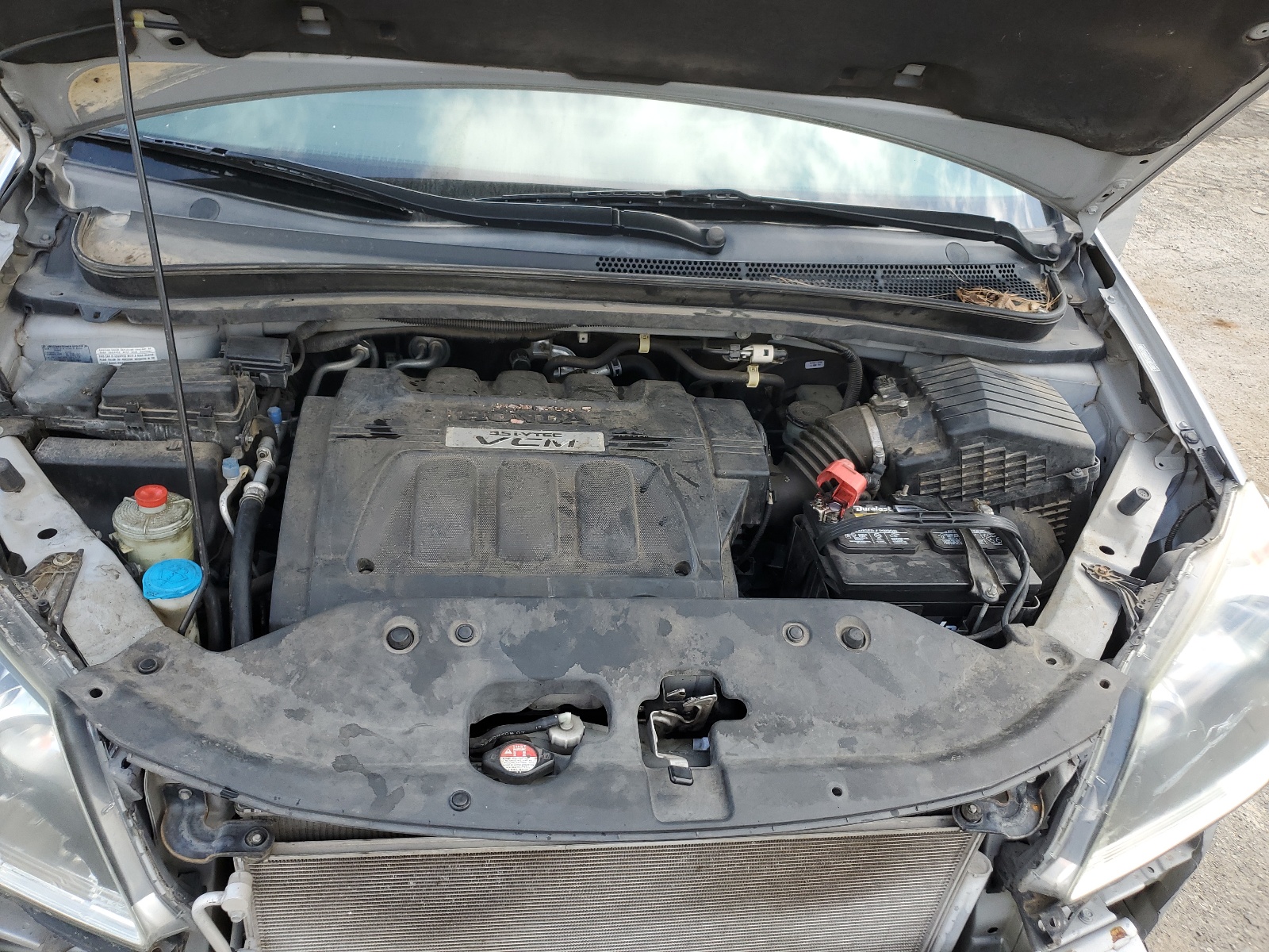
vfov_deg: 53.1
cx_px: 634
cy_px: 476
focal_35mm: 26
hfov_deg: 67.3
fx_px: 953
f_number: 1.5
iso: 50
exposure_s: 1/357
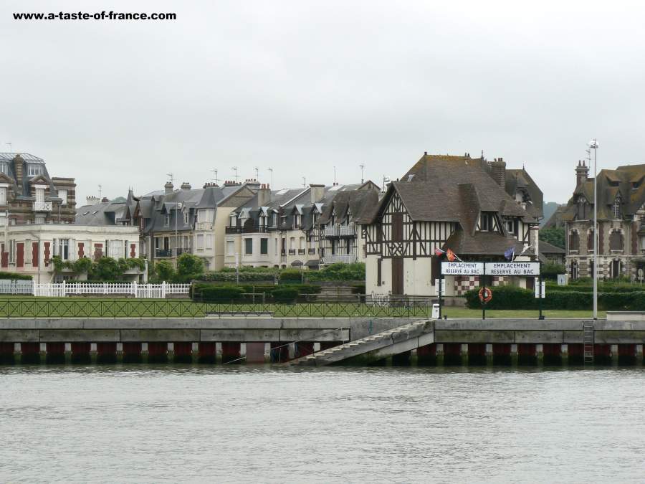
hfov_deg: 16.6
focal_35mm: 119
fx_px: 2217
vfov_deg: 12.5
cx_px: 322
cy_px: 242
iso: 80
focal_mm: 19.9
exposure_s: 1/500
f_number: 5.6
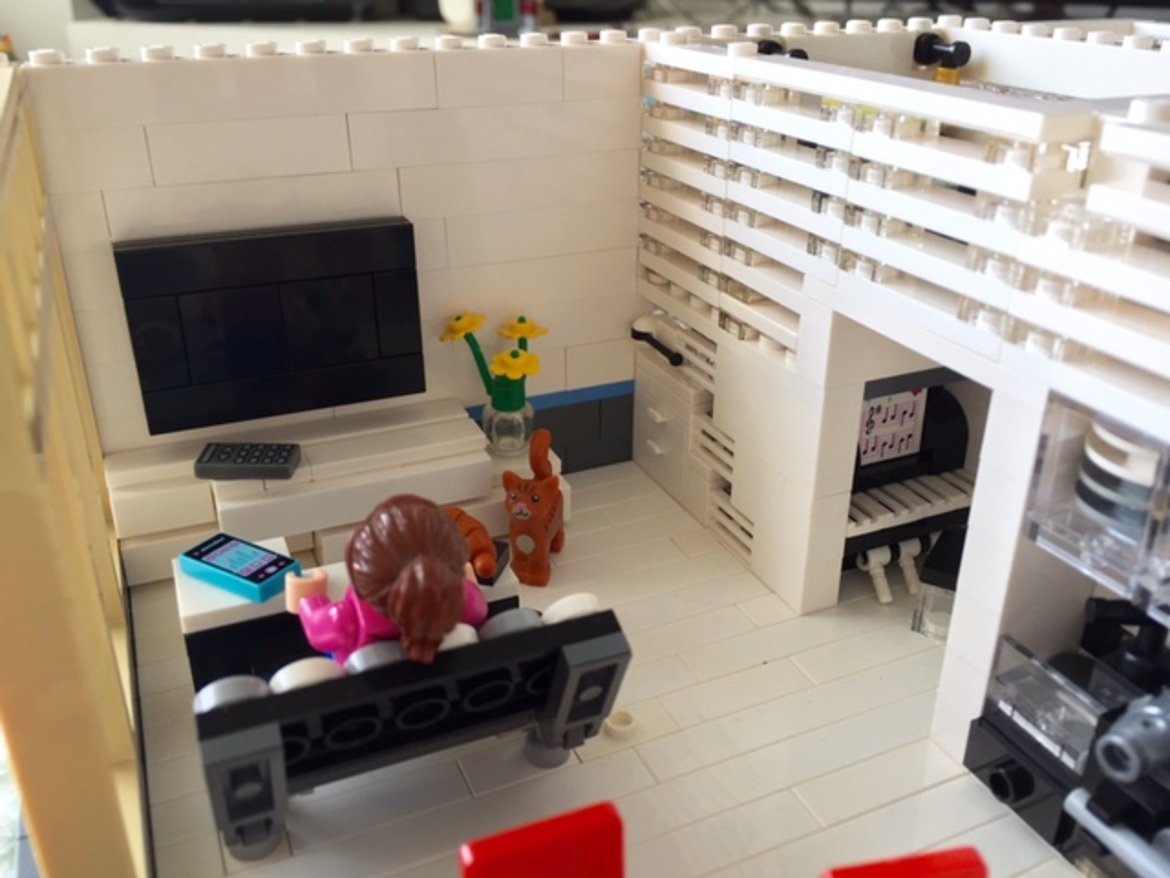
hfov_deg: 61.7
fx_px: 980
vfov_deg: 48.2
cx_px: 585
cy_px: 439
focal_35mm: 29
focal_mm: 4.15
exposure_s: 1/60
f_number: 2.2
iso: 40
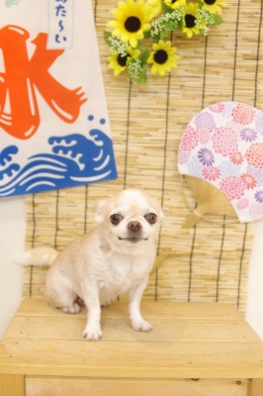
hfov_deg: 31.8
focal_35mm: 42
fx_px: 461
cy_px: 198
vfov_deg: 46.4
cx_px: 132
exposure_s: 1/40
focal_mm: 28
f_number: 2.8
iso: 640
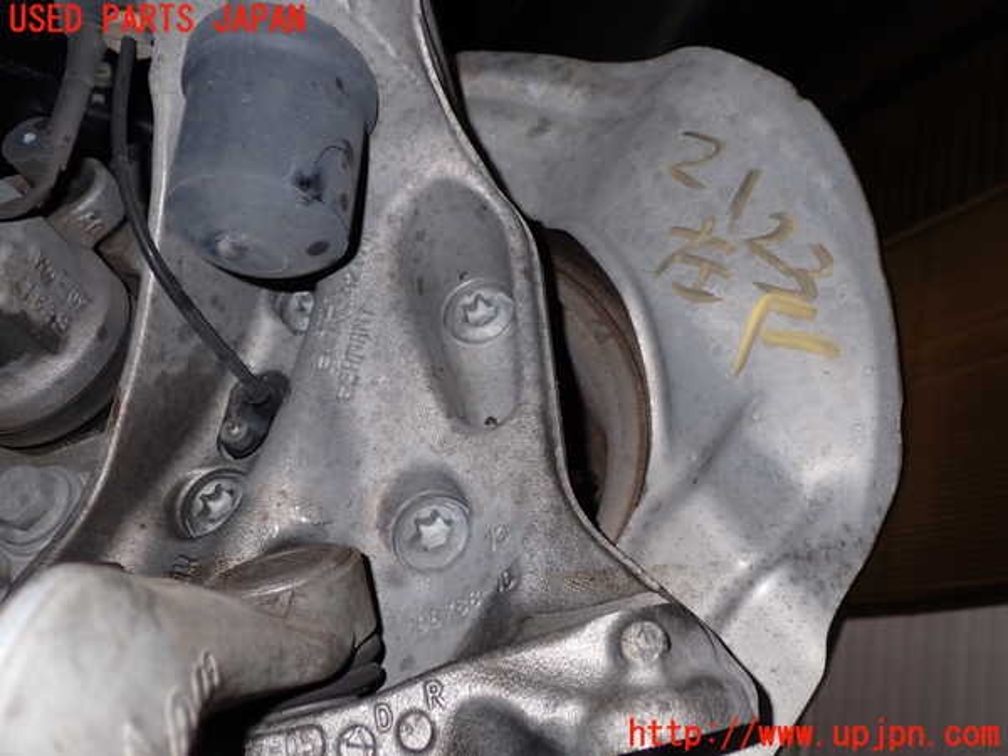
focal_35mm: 36
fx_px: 1048
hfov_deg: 51.4
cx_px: 504
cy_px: 378
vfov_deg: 39.7
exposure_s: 1/40
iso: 200
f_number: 7.1
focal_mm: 6.37
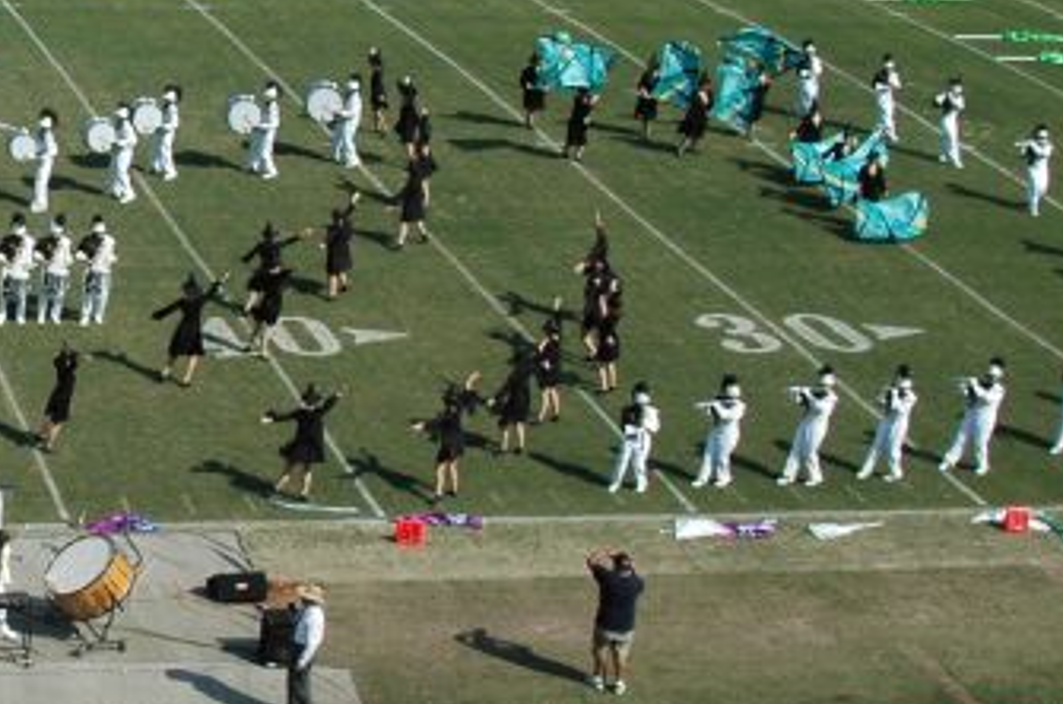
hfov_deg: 19.1
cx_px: -228
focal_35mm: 101
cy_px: 231
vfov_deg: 13.5
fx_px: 2977
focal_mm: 22
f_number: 10
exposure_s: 1/400
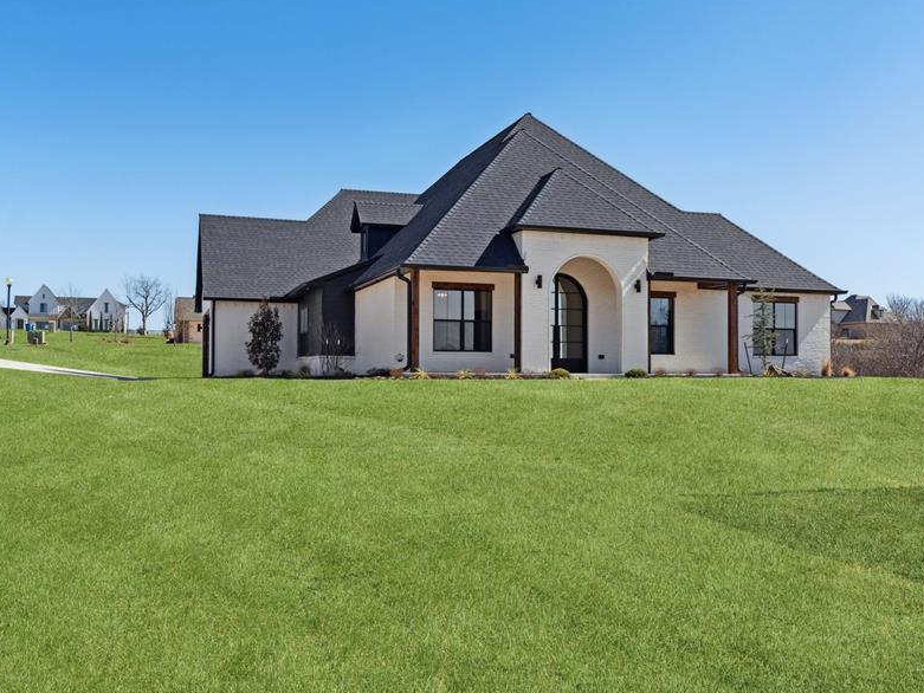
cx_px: 522
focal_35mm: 34
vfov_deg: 41.8
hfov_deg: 53.8
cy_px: 357
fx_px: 908
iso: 100
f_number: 8
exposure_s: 1/640
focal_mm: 18
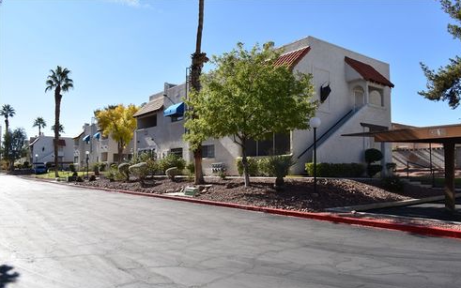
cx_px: 233
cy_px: 154
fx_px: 352
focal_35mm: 28
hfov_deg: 66.5
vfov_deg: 44.5
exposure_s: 1/200
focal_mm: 18
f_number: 9
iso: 100
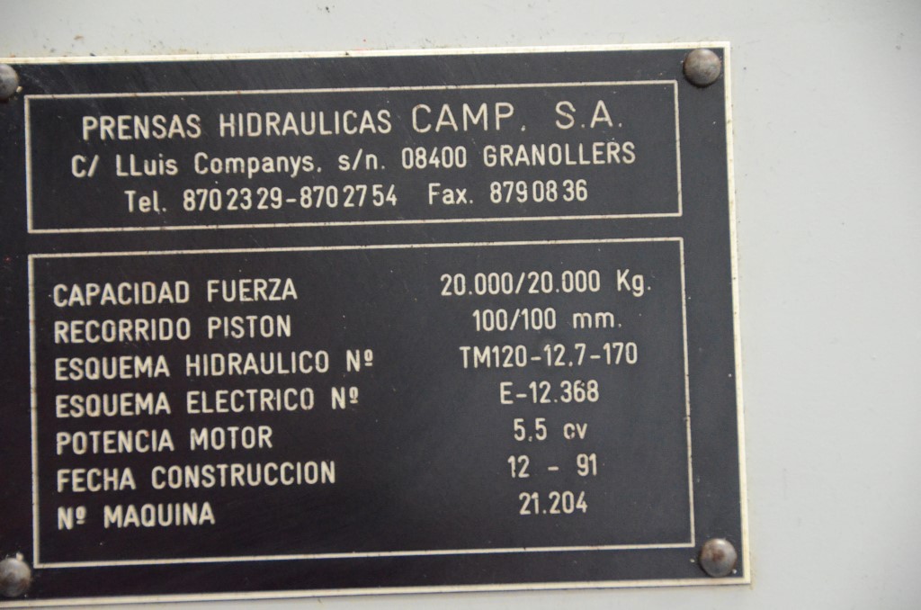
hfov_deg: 11.4
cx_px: 460
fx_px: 4595
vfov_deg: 7.6
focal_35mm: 180
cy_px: 305
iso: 6400
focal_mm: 120
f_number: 5.3
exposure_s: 1/100
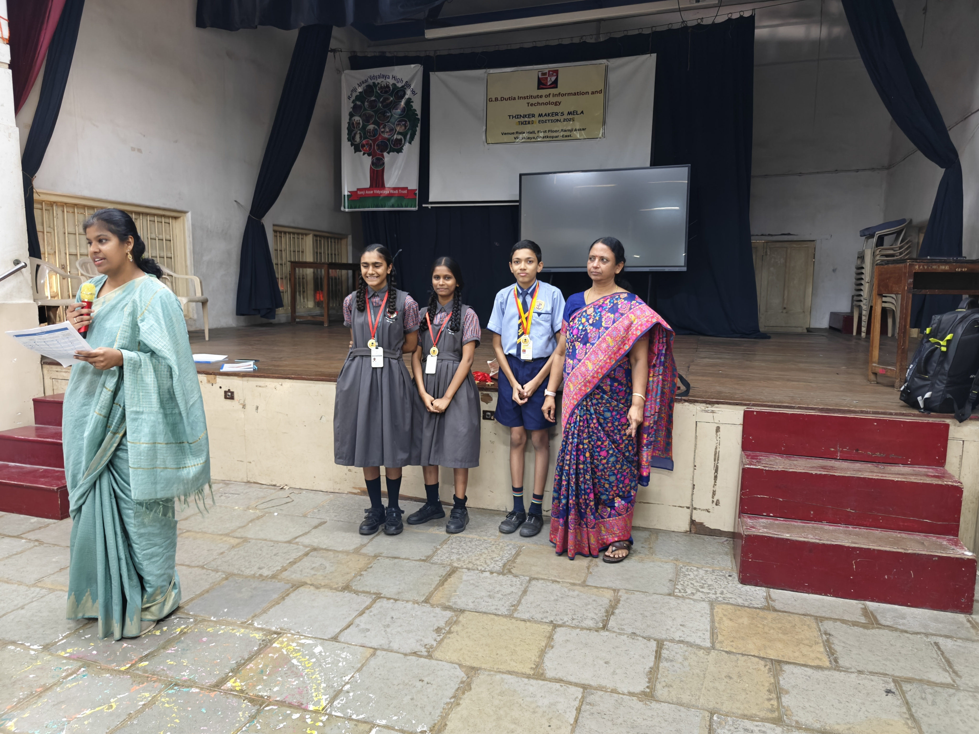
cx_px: 490
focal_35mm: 23
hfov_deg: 73.9
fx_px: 650
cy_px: 367
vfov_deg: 58.9
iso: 1250
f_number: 1.6
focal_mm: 6.06
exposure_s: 1/100
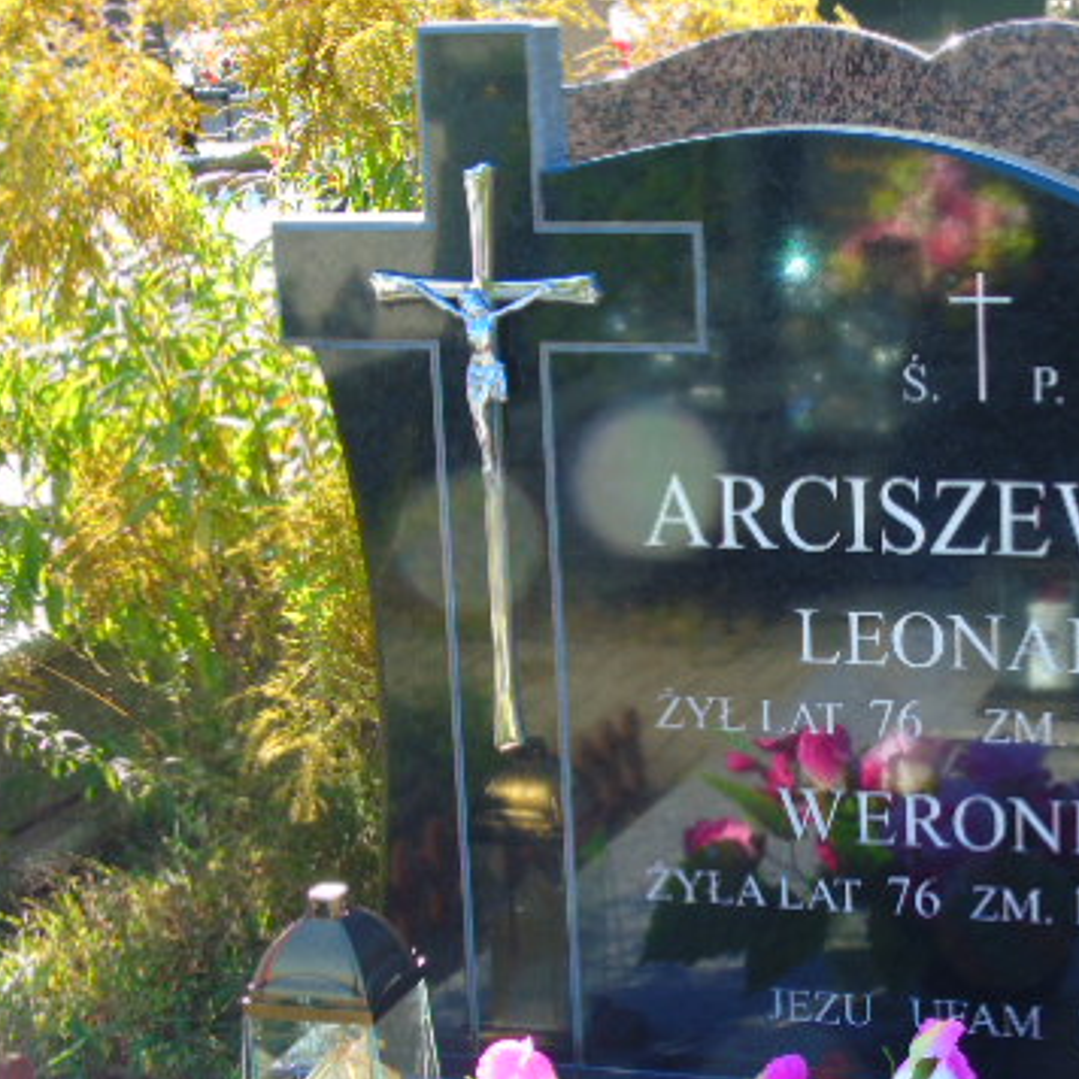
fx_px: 2574
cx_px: 873
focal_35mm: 73
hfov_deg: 23.3
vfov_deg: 23.6
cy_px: 676
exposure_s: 1/100
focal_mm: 8.2
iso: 80
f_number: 4.1
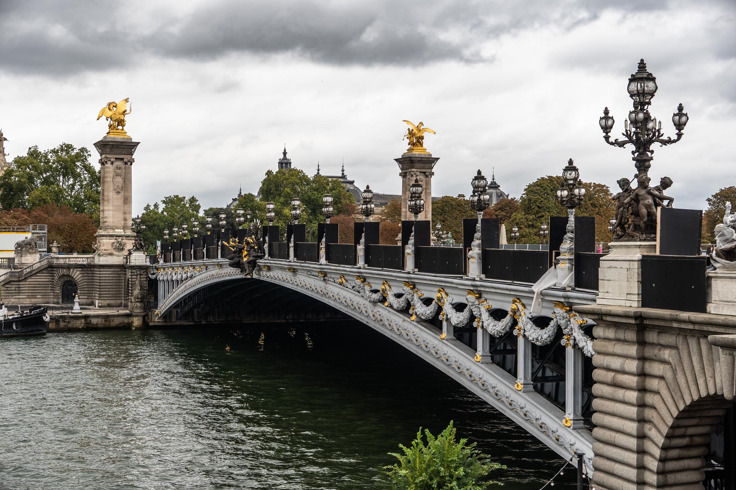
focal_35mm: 47
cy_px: 245
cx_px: 368
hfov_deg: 42.0
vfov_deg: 28.7
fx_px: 960
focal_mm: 31.3
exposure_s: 1/200
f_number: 4
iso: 100
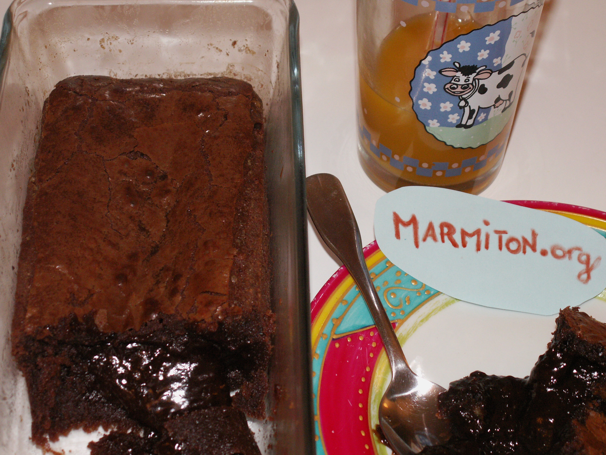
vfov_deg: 19.9
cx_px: 303
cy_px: 228
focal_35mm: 74
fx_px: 1295
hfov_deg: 26.3
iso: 160
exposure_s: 1/40
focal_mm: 12.37
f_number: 3.2
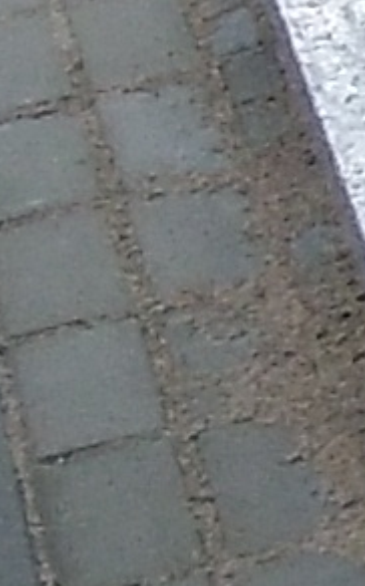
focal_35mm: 273
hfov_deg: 4.1
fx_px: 4354
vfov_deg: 7.6
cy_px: -269
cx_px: 1999
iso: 100
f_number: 2.4
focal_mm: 2.39
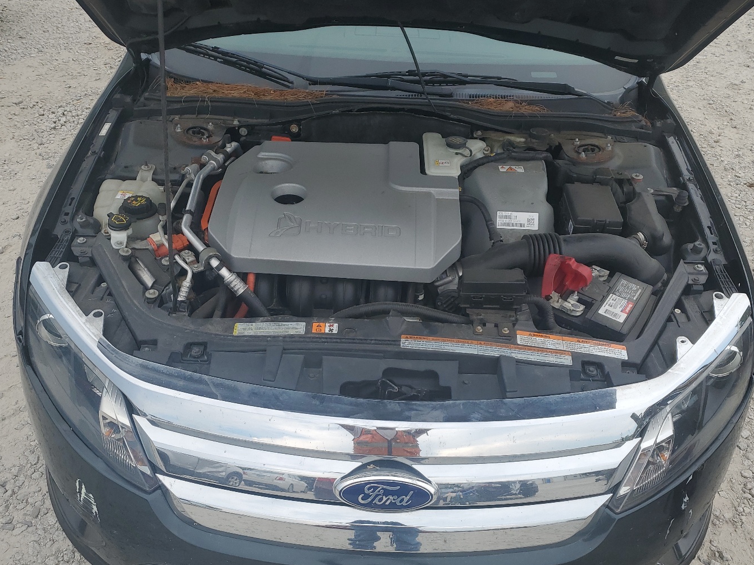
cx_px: 383
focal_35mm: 31
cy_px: 334
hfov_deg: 58.4
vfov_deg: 45.2
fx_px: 675
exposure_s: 1/909
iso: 50
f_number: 1.5
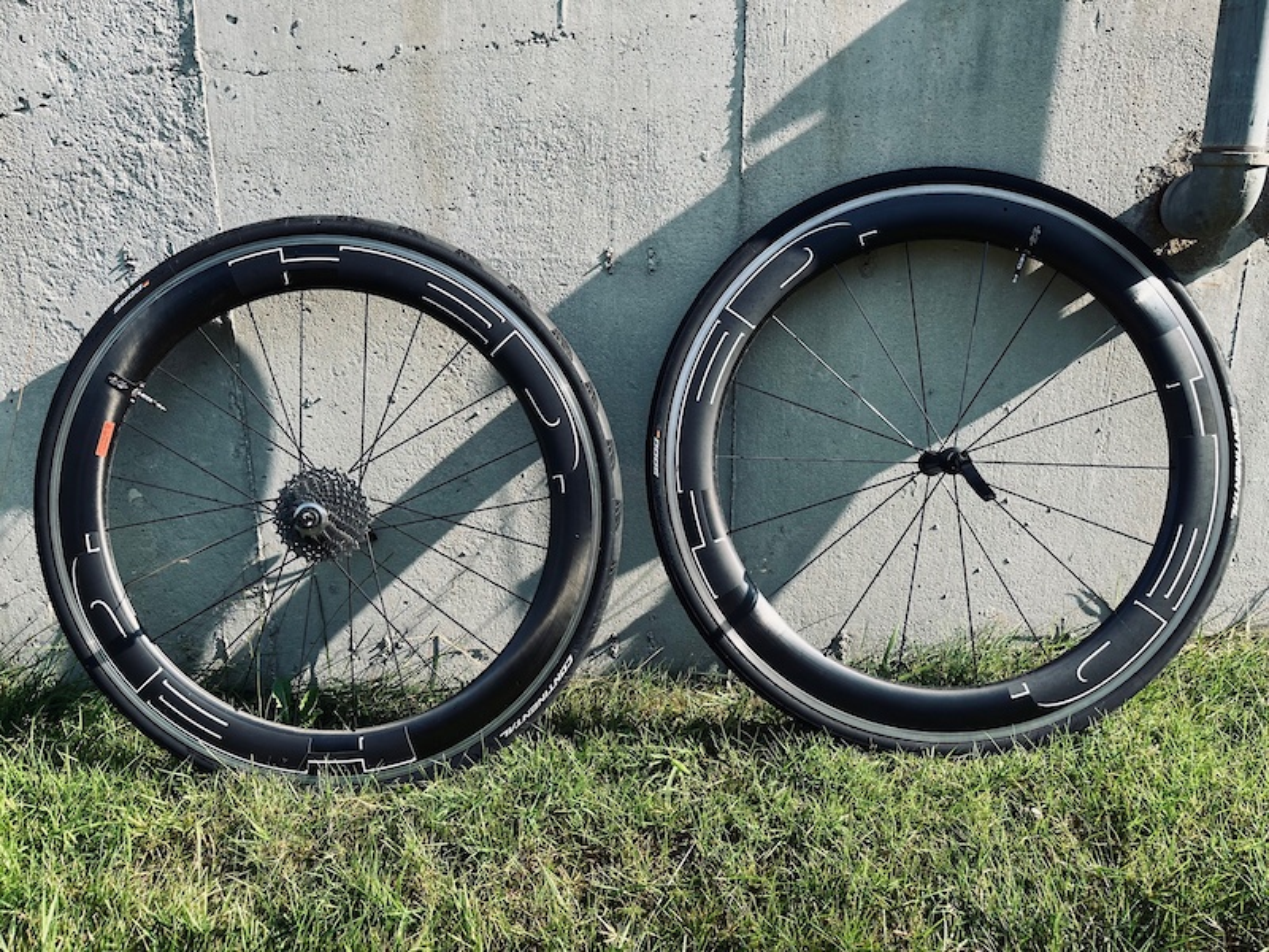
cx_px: 634
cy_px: 476
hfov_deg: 67.3
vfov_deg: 53.1
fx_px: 953
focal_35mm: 26
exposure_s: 1/928
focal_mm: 5.1
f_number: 1.6
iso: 50
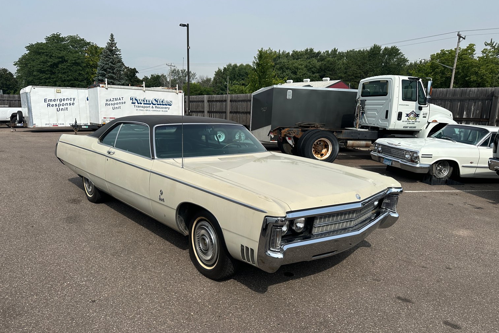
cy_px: 183
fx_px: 346
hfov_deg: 71.5
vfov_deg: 51.2
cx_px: 250
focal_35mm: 25
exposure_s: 1/7042
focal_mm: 6.86
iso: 80
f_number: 1.78
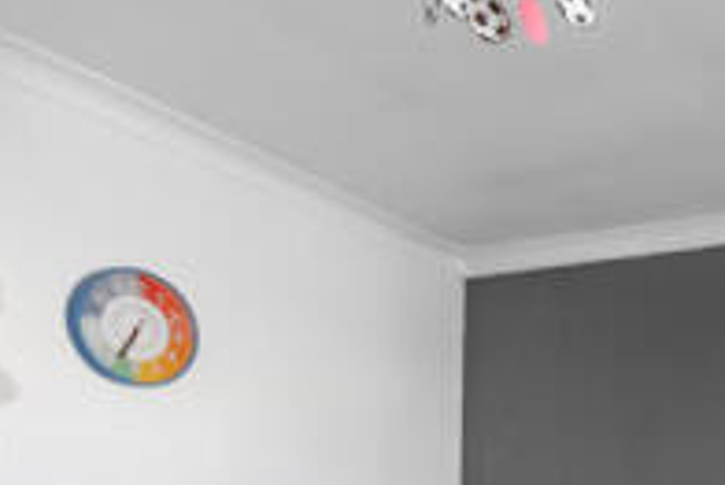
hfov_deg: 40.8
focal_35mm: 40
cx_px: 760
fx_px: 806
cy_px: 594
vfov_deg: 28.7
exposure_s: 1/60
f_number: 8
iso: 250
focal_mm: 12
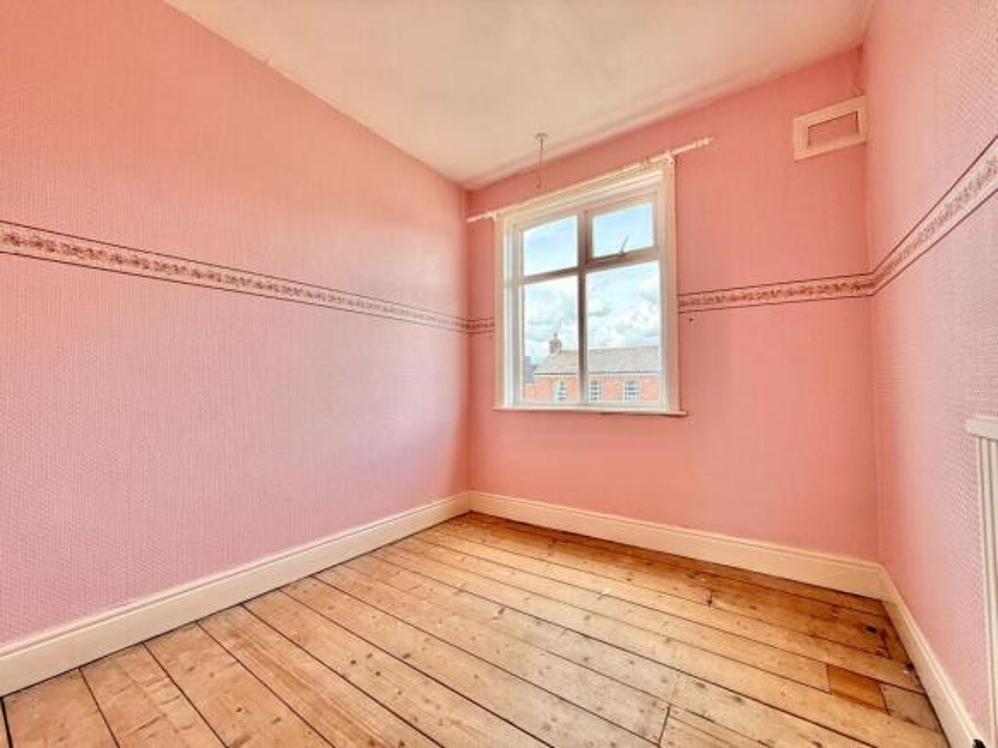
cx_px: 499
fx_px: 404
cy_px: 374
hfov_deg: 102.1
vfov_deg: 85.7
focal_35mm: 14
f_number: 2.2
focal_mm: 2.22
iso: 64
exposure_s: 1/307
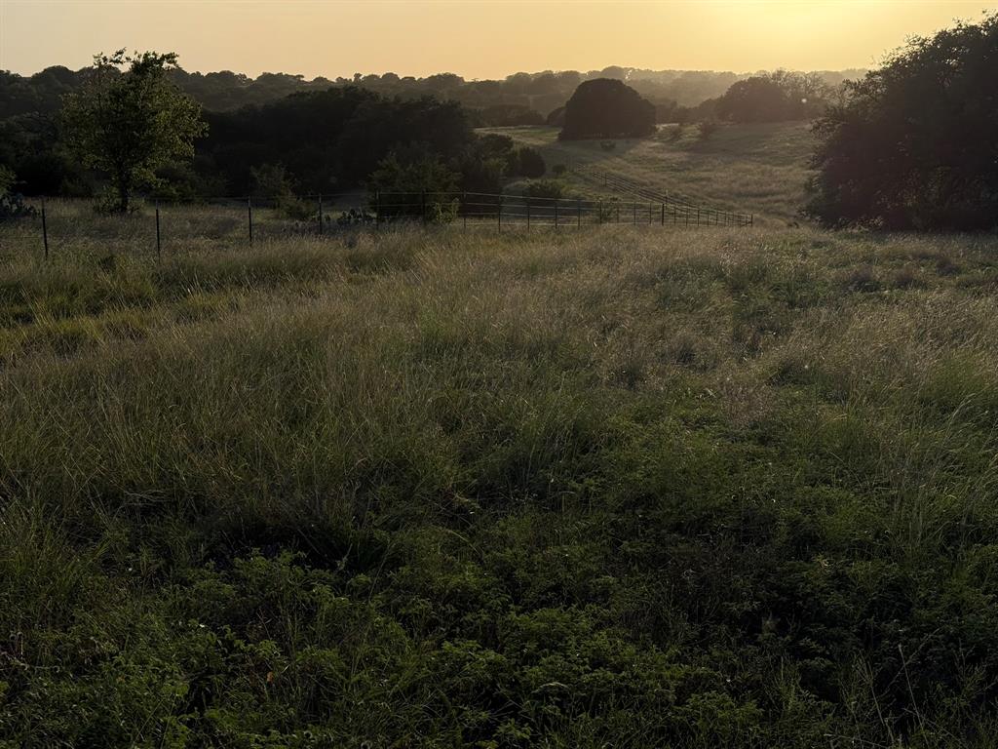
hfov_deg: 39.7
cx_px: 499
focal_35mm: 48
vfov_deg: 30.3
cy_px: 374
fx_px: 1384
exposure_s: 1/3534
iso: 100
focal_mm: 6.76
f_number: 1.78
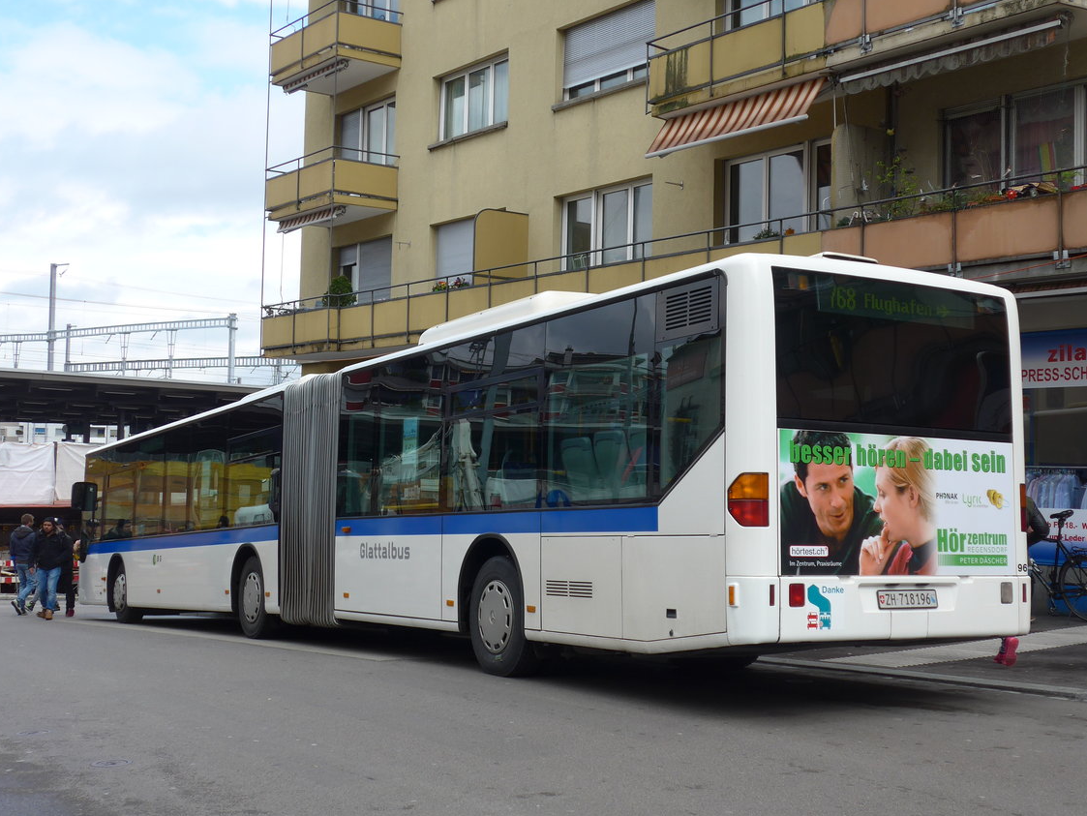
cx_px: 552
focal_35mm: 47
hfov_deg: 40.4
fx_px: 1476
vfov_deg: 30.9
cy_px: 386
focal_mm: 9
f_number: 2.8
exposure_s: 1/1000
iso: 80
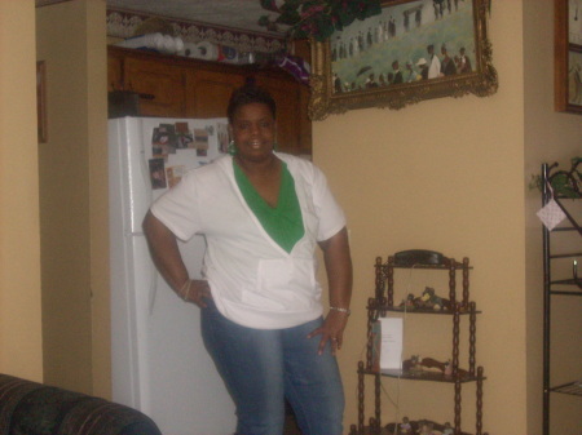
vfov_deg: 22.6
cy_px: 218
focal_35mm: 65
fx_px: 1092
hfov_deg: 29.8
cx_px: 291
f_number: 3.8
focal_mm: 10.7
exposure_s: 1/60
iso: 400
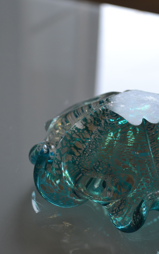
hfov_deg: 17.4
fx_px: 513
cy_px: 127
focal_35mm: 74
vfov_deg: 27.8
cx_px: 133
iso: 400
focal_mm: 32
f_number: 5.6
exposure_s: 1/125
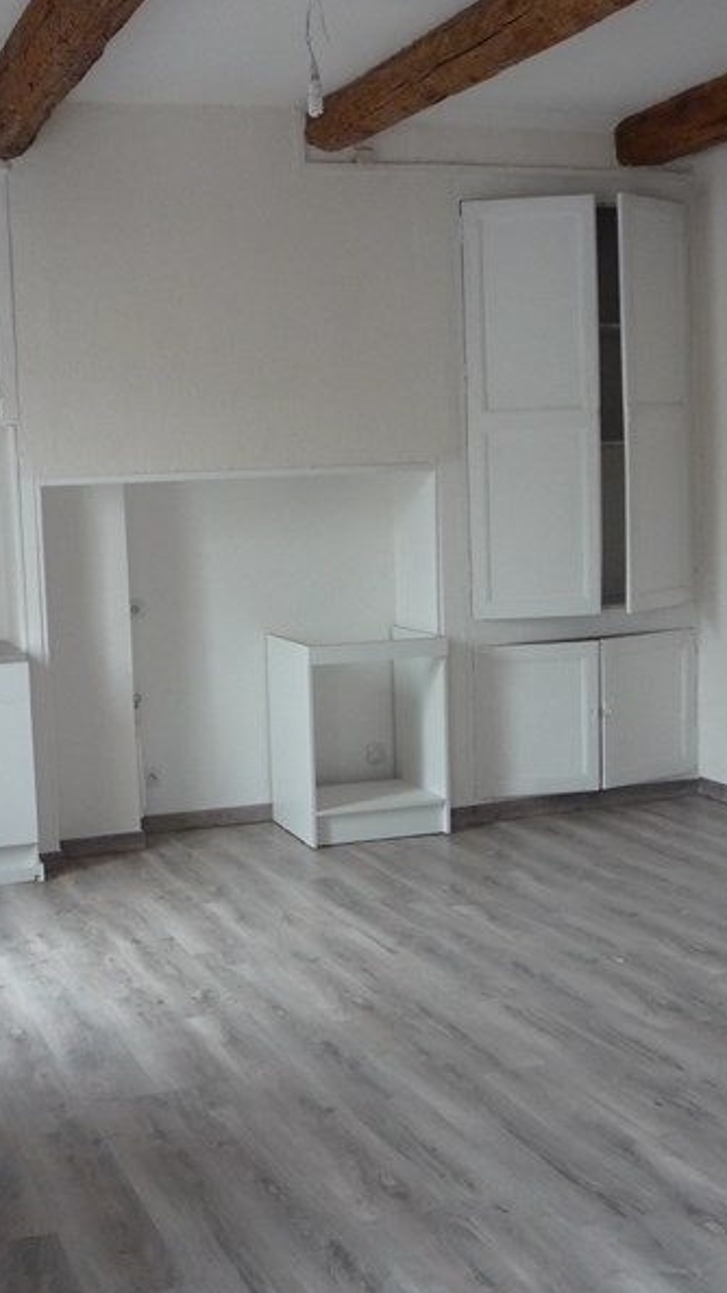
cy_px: 649
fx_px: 1508
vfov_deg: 46.4
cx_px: 255
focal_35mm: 44
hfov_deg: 27.0
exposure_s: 1/30
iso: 250
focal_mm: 5.2
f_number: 3.3
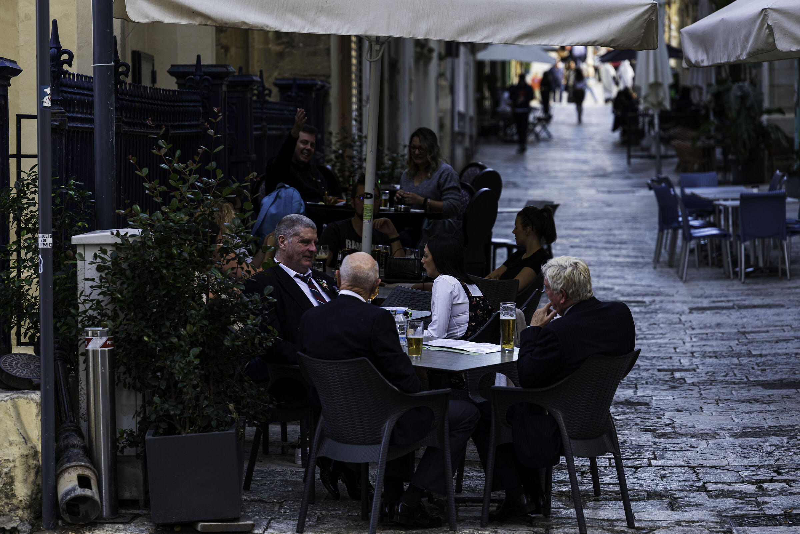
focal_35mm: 150
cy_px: 267
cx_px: 400
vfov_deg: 9.2
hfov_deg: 13.7
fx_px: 3334
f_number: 4
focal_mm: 150
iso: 64
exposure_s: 1/50
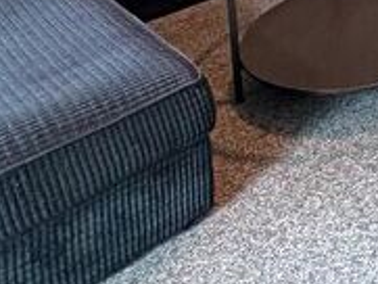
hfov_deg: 25.3
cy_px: -187
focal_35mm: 54
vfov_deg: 21.0
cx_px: 589
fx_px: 590
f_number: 2.2
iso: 500
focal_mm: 2.22
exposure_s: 1/50
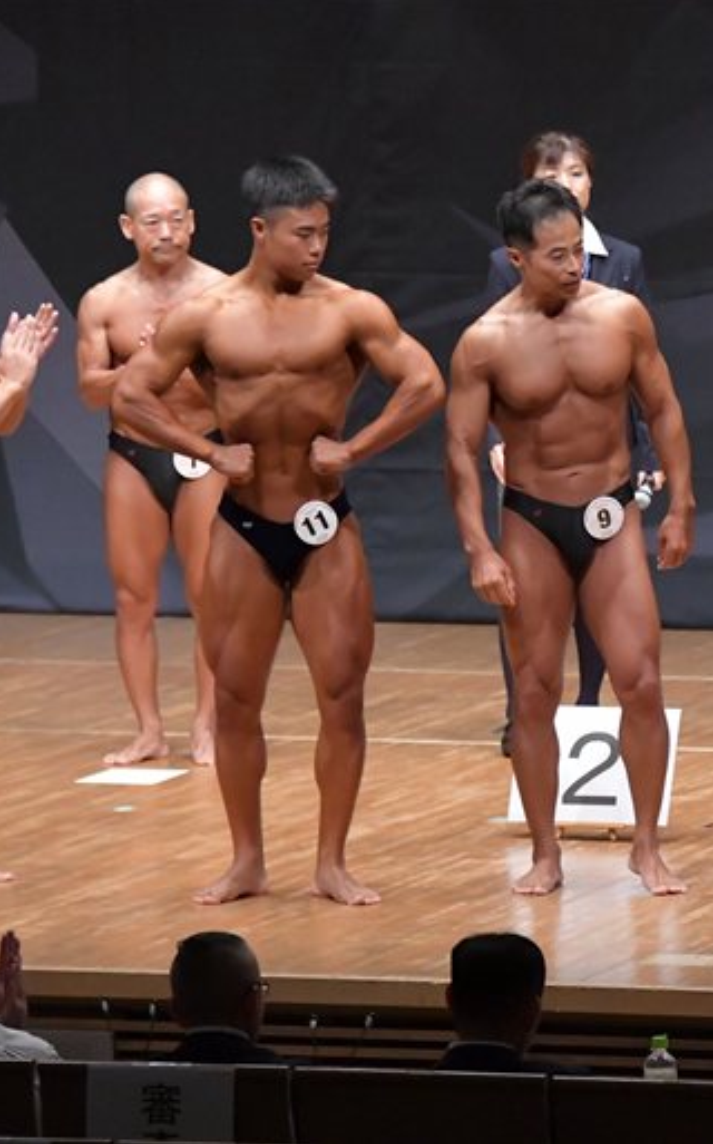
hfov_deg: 4.5
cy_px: 571
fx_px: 8967
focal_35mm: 288
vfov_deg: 7.3
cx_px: 817
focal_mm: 125
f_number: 5.6
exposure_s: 1/400
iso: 8000
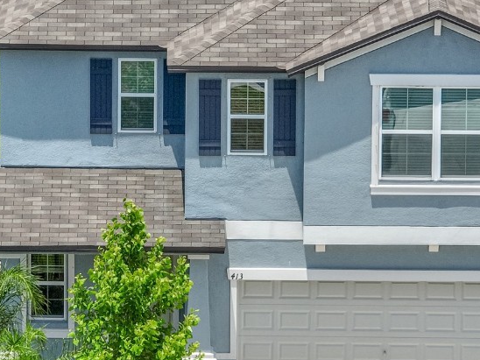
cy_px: 121
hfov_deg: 6.6
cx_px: 272
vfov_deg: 4.9
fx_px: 4174
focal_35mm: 301
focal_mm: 29.85
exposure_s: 1/320
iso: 100
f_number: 4.4
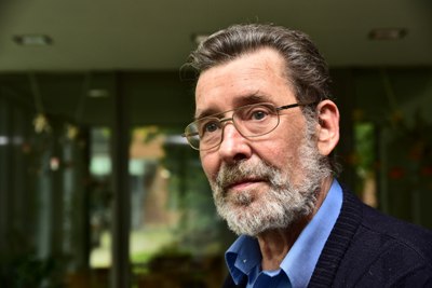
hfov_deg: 27.0
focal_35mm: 75
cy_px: 144
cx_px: 216
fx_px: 900
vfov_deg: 18.2
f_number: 6.7
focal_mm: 75
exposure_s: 1/60
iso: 800
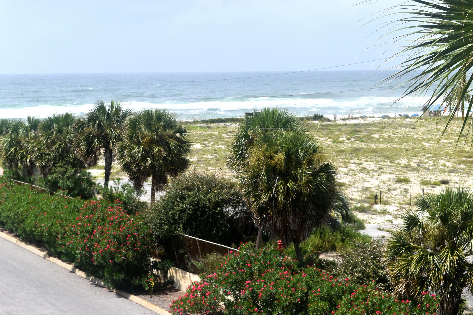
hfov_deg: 24.6
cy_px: 158
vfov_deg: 16.6
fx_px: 1084
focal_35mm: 82
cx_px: 236
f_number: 11
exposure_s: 1/500
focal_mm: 55
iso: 360
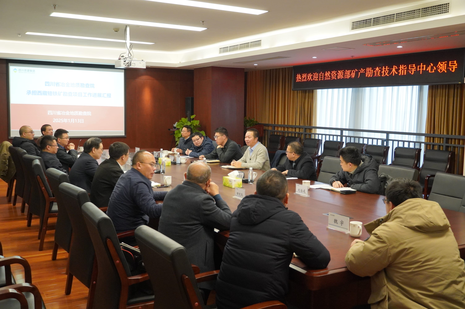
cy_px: 154
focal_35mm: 40
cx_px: 232
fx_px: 523
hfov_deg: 48.0
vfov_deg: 33.0
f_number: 4.5
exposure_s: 1/125
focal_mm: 27
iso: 2000
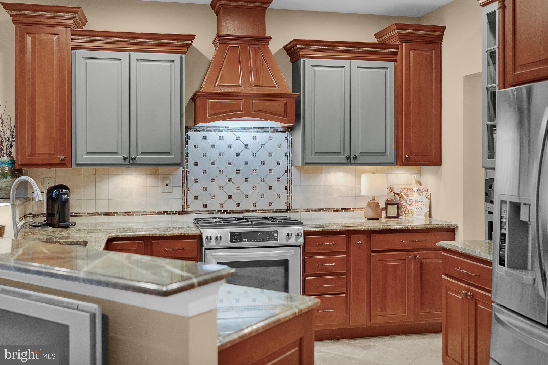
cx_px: 274
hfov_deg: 54.4
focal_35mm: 35
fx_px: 533
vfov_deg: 37.8
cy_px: 182
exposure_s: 1/250
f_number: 2.8
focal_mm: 35
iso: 2500
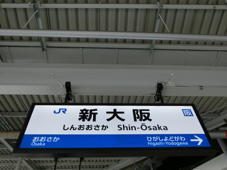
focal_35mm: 29
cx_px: 114
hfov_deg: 61.7
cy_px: 85
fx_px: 190
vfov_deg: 48.2
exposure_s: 1/125
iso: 125
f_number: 3.7
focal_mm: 5.2
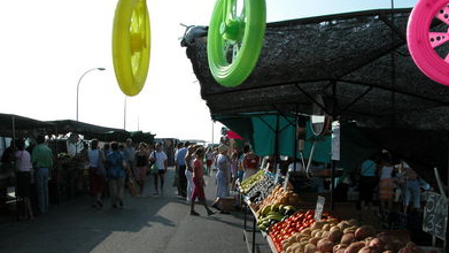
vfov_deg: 30.3
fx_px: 464
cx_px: 223
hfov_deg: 51.6
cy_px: 156
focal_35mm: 39
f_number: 7.1
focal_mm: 8.9
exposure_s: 1/328
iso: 100
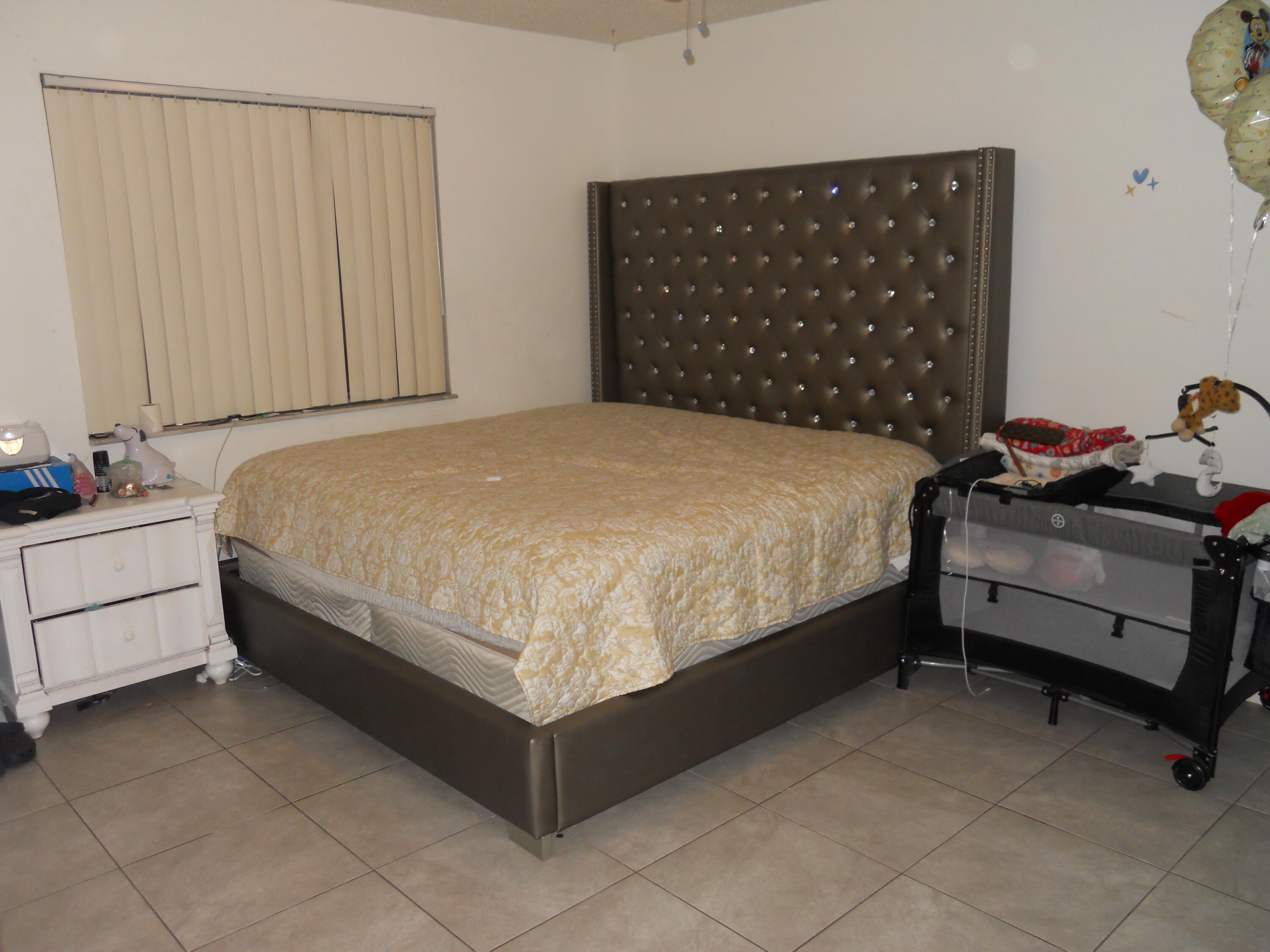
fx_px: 1027
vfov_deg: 49.7
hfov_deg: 63.4
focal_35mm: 28
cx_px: 635
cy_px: 476
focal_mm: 5
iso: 160
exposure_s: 1/25
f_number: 2.7
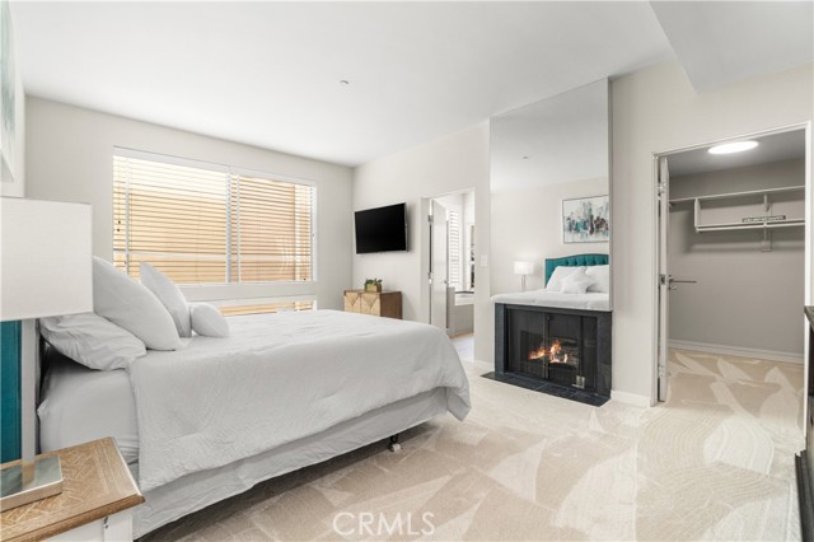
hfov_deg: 100.4
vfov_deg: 77.3
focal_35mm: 15
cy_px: 271
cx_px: 407
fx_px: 339
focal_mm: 10
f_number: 8
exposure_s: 1/6
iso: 100
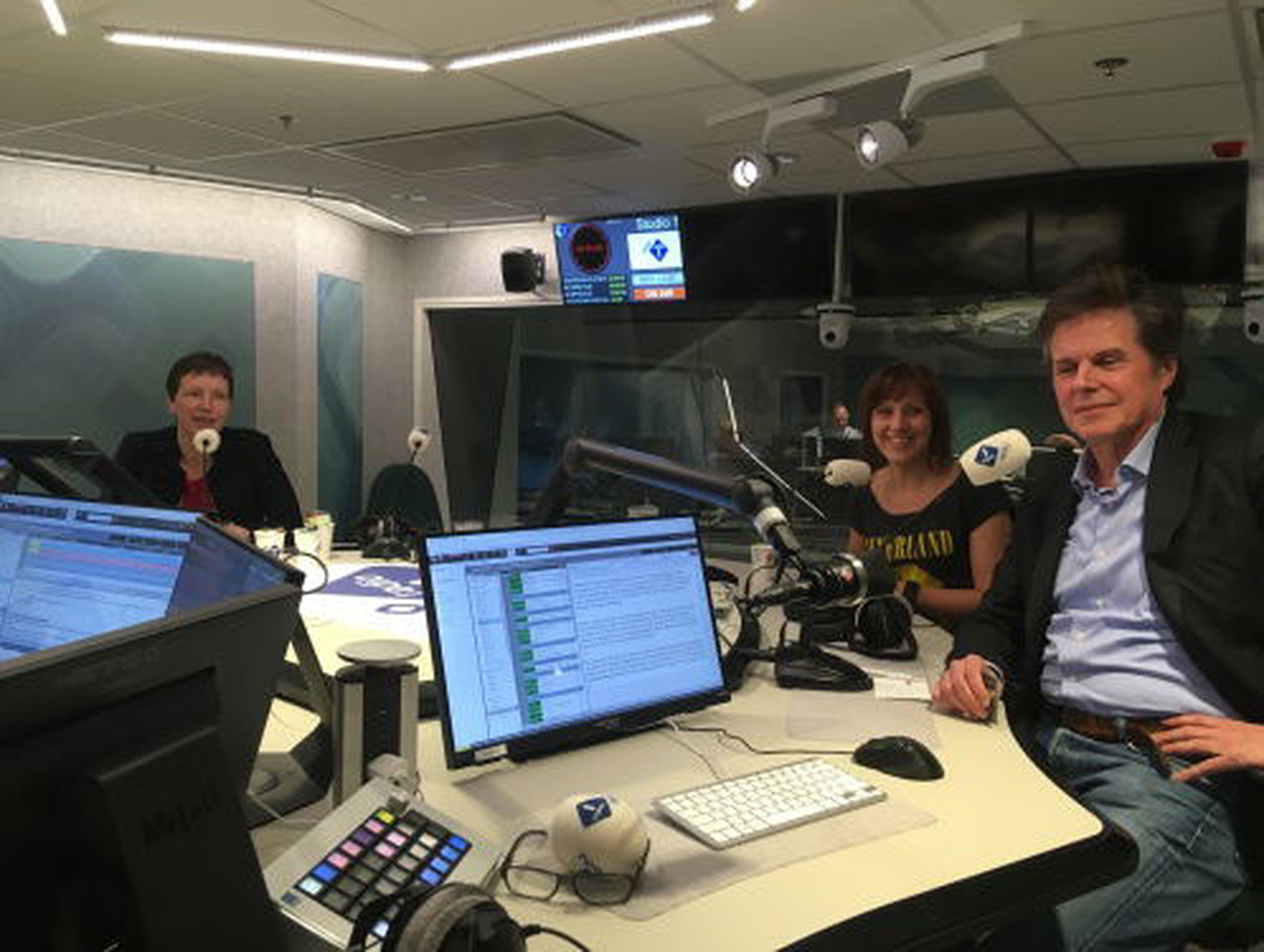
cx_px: 632
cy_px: 476
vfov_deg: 48.3
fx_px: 1060
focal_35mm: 29
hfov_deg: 61.6
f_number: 2.2
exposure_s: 1/33
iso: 80
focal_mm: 4.15
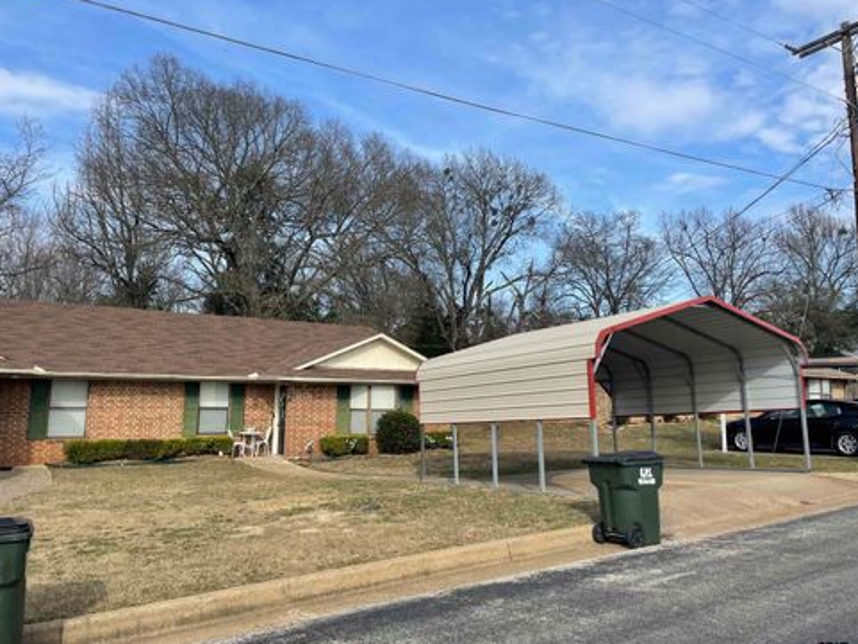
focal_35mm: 27
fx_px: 669
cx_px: 417
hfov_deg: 65.3
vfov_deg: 51.4
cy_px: 317
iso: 32
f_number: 1.6
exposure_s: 1/2681
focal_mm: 4.2
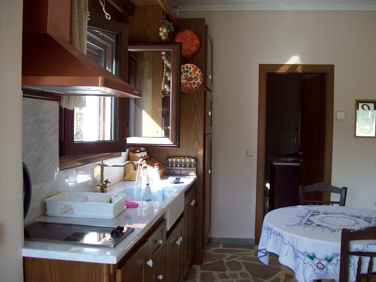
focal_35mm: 36
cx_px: 188
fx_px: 391
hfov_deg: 51.4
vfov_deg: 39.7
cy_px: 141
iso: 80
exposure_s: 1/64.3
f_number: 2.7
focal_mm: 6
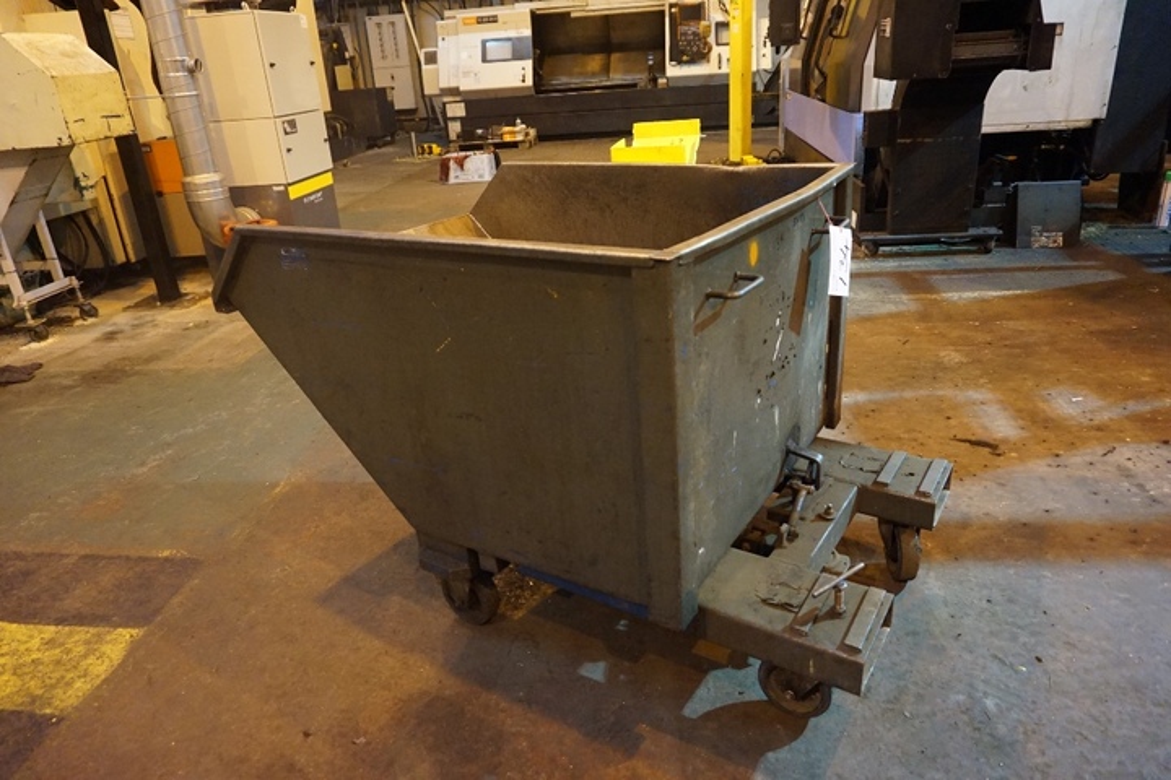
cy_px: 390
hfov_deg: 73.7
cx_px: 586
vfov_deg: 53.1
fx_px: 781
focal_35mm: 24
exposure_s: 1/30
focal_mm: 16
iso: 3200
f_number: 3.5
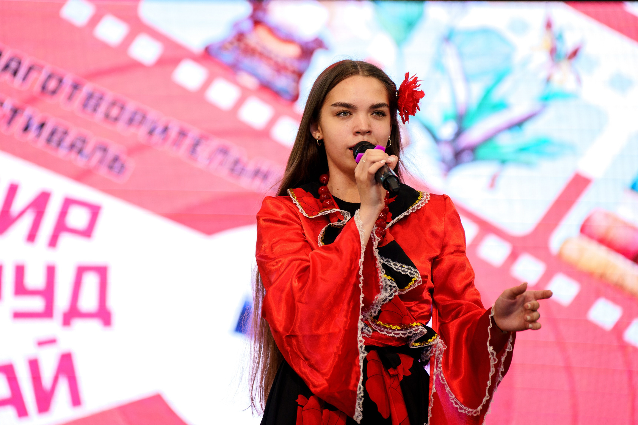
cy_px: 175
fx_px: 3172
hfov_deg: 11.5
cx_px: 300
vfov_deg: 7.7
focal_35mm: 179
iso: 800
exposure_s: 1/320
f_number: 2.8
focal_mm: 150
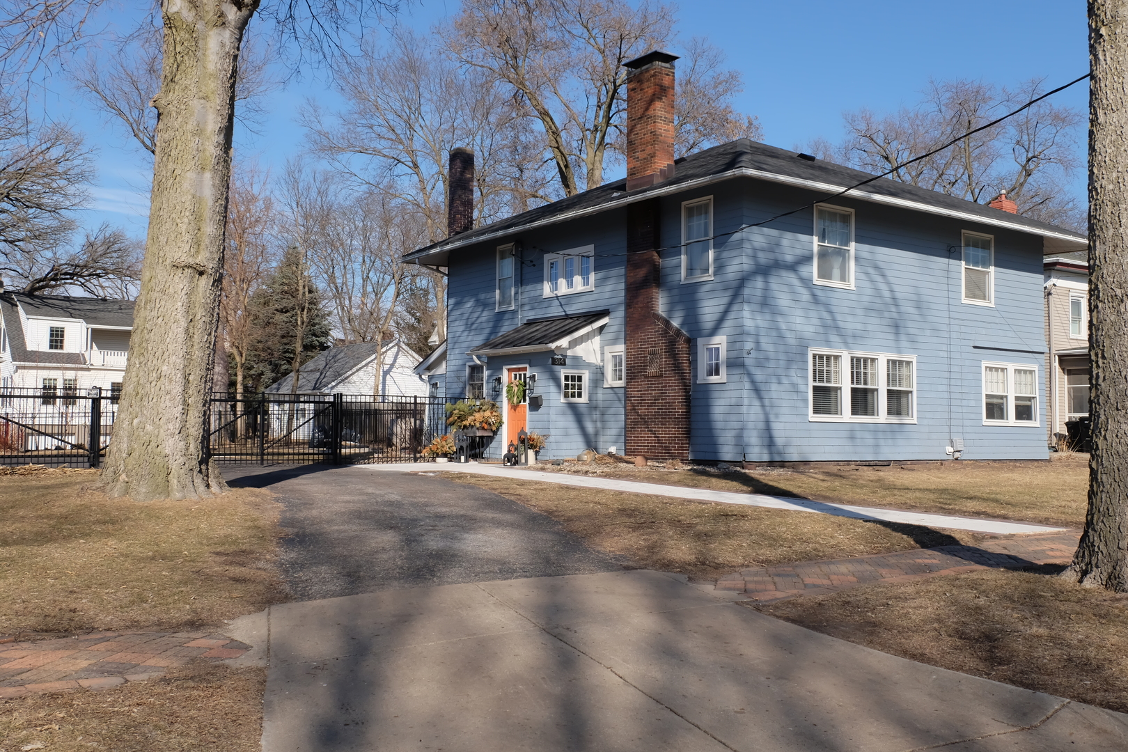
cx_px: 564
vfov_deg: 40.0
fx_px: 1034
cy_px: 376
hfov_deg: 57.2
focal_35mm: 33
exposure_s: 1/350
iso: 400
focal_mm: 22.2
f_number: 11
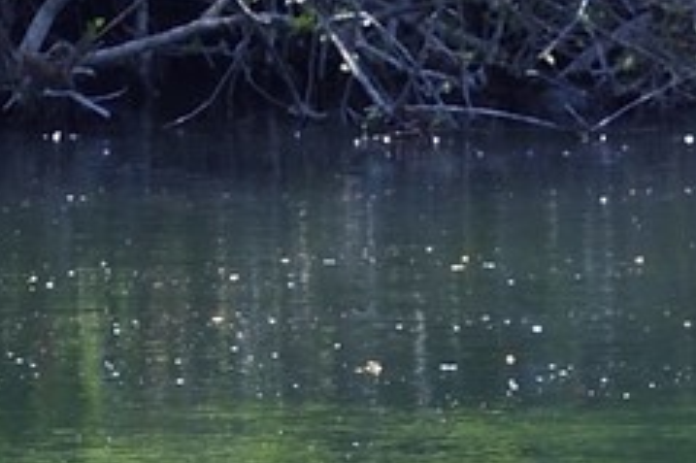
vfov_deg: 1.0
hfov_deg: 1.5
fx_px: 25849
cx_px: -1421
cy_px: 29
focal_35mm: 1338
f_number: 10
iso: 200
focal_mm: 200
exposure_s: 1/125
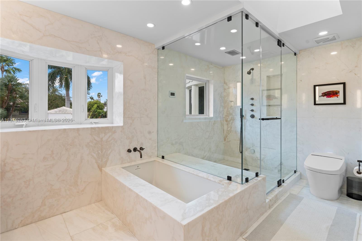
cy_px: 120
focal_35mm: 17
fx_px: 171
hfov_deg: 93.3
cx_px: 181
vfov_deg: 70.4
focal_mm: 17
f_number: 8
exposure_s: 1/13
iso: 250
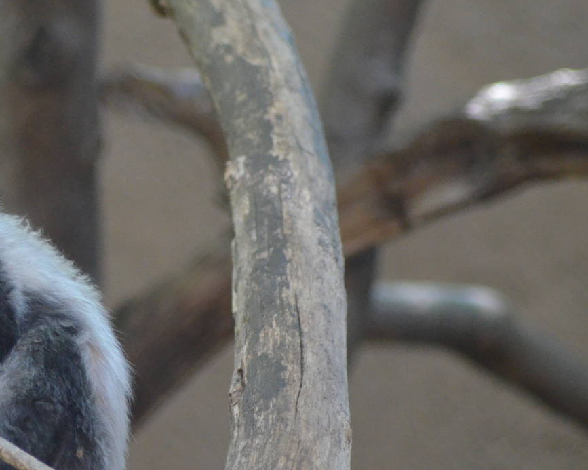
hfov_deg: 5.0
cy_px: 342
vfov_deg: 4.0
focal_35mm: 389
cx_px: 60
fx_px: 6767
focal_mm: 150
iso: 3200
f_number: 4.2
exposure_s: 1/500
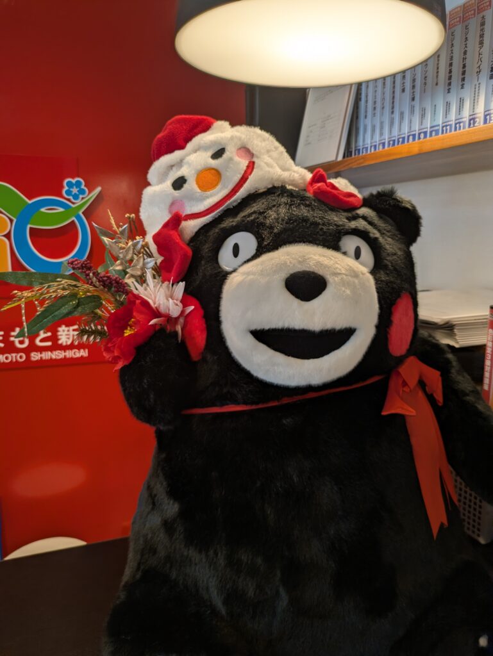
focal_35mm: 25
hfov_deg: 54.9
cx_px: 246
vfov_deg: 69.4
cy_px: 328
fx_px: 474
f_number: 1.89
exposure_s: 1/120
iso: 67
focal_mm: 5.43
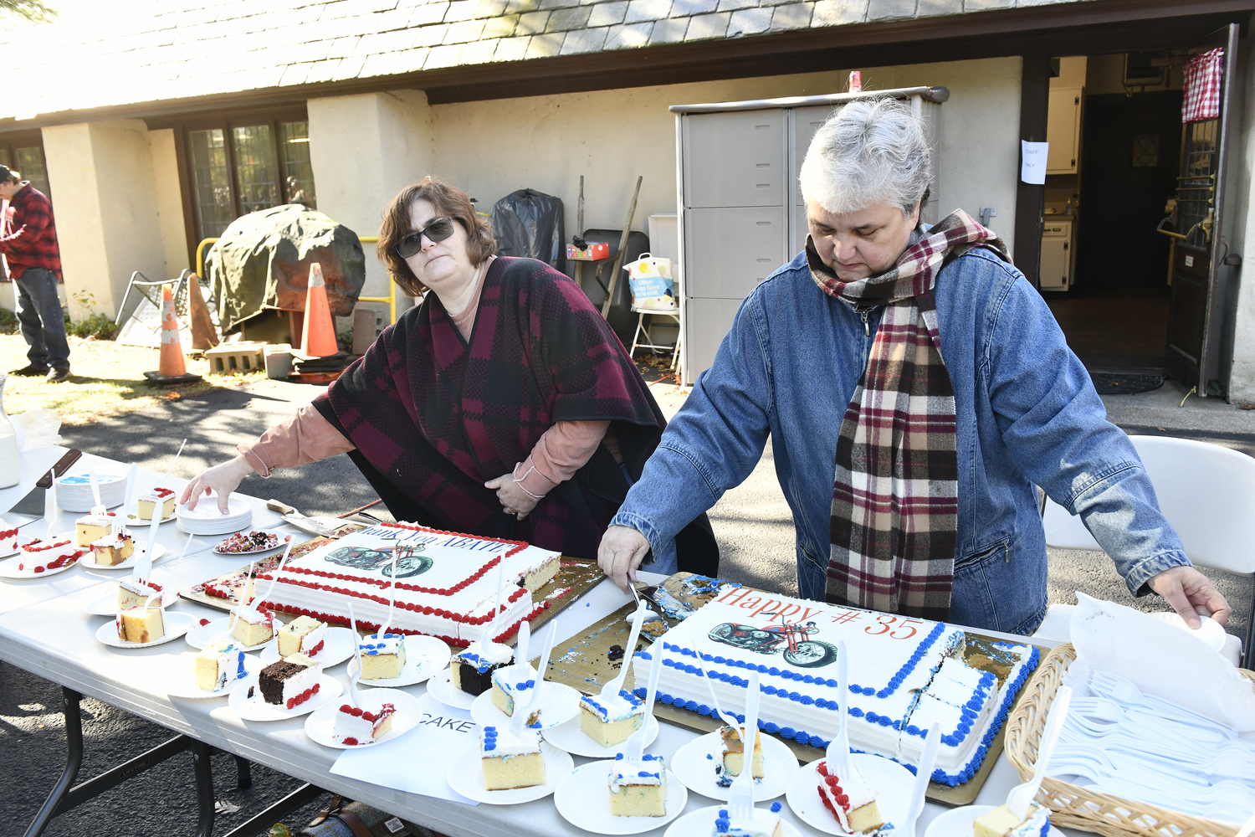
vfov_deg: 45.0
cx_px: 628
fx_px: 1011
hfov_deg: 63.7
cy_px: 418
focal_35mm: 29
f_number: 8
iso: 1000
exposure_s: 1/250
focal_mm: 29
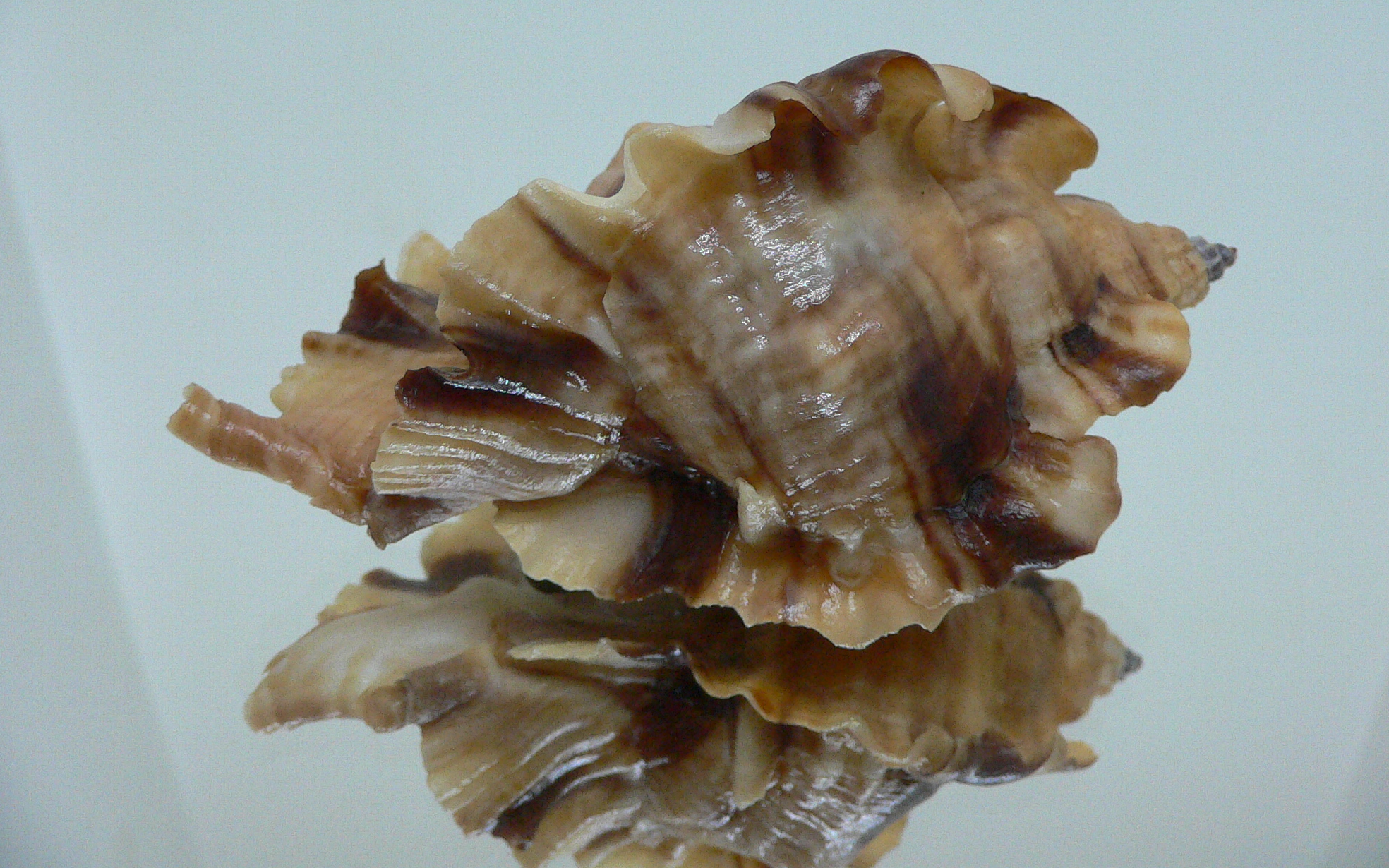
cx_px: 687
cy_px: 374
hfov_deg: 51.5
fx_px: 1438
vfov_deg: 33.5
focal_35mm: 38
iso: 200
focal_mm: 4.6
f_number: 2.8
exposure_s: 1/50
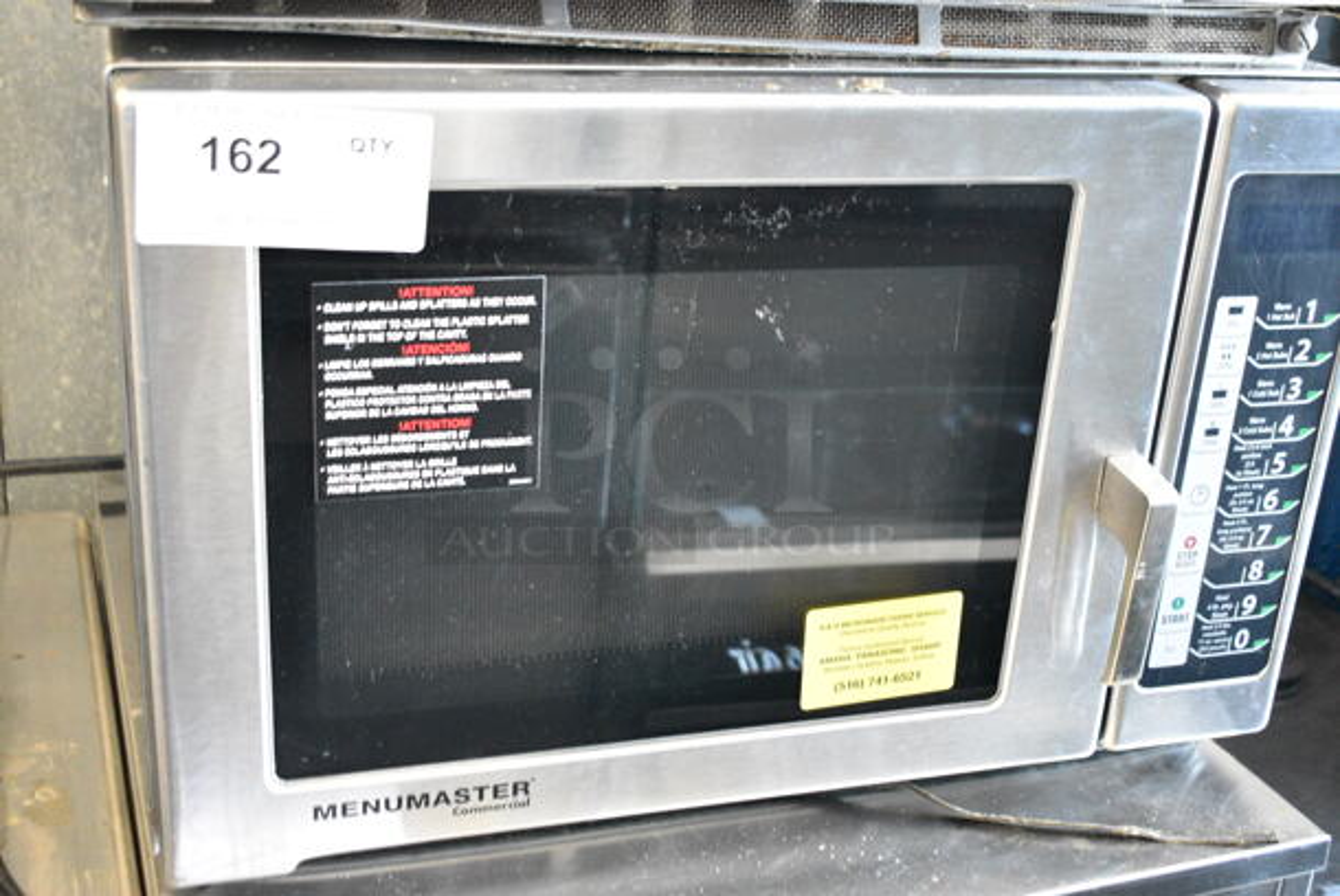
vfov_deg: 29.9
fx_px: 1677
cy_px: 448
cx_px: 670
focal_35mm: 45
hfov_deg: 43.6
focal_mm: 30
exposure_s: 1/50
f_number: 4.2
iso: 5000
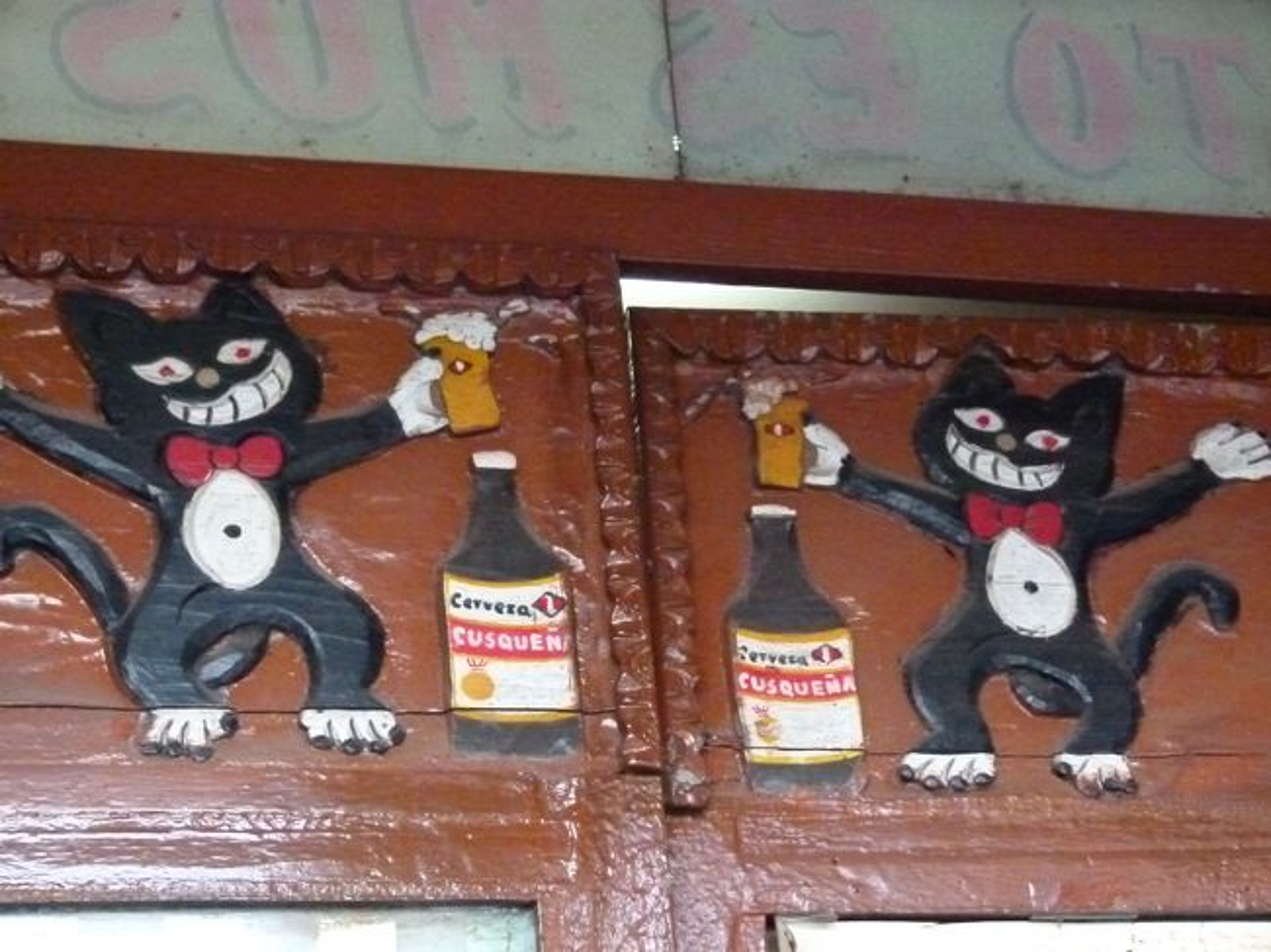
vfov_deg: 18.9
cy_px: 476
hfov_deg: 25.0
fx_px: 2863
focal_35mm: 78
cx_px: 636
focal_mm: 14.1
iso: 1600
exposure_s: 1/80
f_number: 3.3
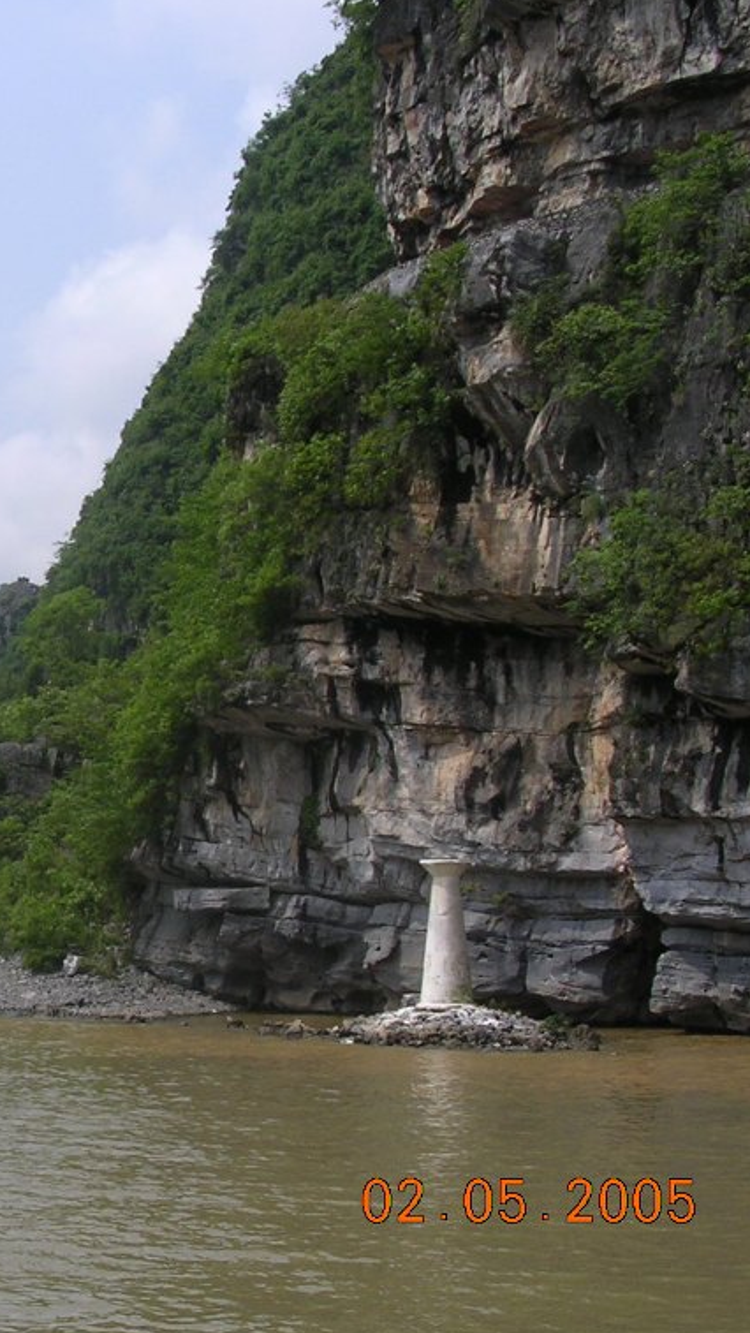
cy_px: 666
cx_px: -118
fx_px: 1979
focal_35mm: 56
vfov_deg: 37.2
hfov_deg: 20.3
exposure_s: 1/364
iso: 100
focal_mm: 5.8
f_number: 5.6
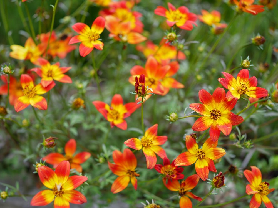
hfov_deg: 32.2
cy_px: 104
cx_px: 139
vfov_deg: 24.4
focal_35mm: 60
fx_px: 482
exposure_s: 1/100
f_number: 2.8
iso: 200
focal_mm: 30
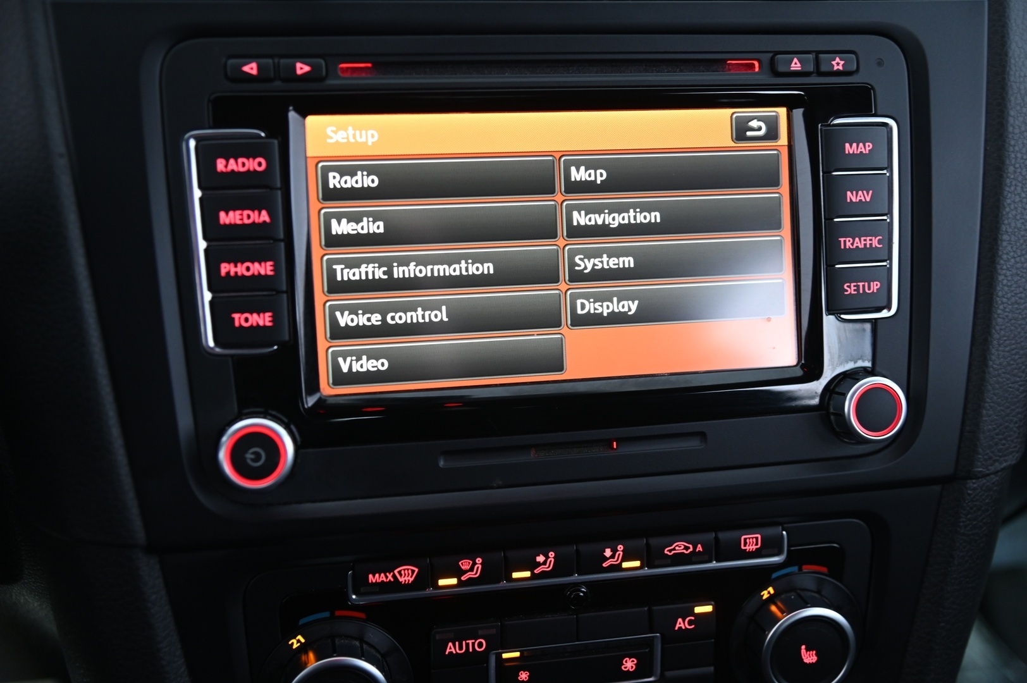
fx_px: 1254
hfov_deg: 44.5
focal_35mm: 44
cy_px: 342
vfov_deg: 30.5
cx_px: 514
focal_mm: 44
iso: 2000
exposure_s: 1/15
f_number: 4
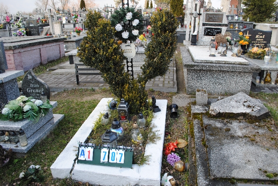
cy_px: 93
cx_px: 139
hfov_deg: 67.3
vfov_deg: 48.0
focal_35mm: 27
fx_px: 209
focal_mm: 18
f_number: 5.6
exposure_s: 1/125
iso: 110
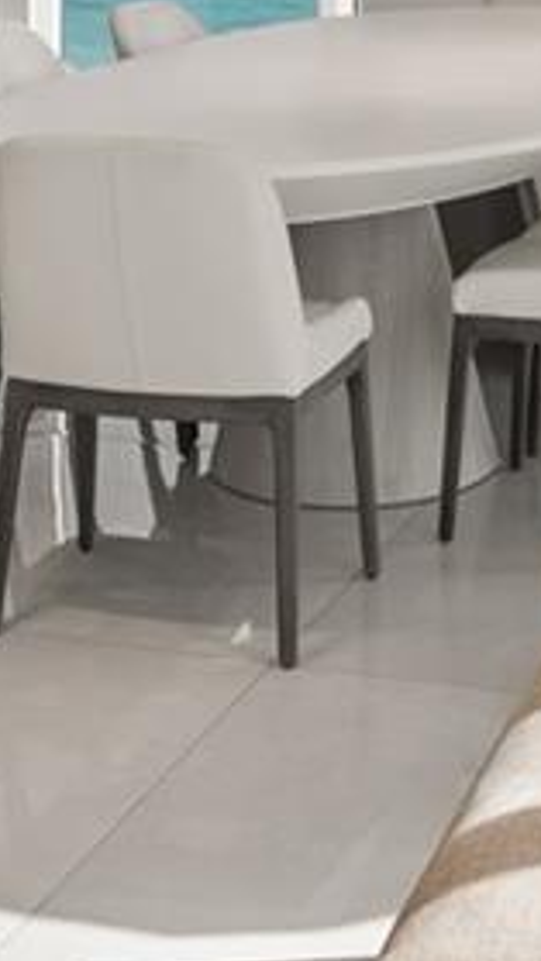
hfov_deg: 12.6
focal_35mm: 96
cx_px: 148
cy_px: -158
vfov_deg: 20.9
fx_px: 2447
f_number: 4.5
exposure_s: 1/20
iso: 125
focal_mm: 16
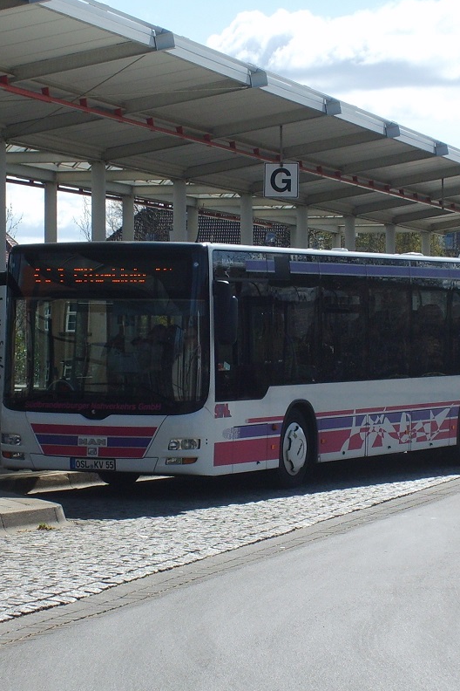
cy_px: 344
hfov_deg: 9.5
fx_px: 2779
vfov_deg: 14.2
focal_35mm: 145
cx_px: 209
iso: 50
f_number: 4.6
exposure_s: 1/750
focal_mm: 15.5
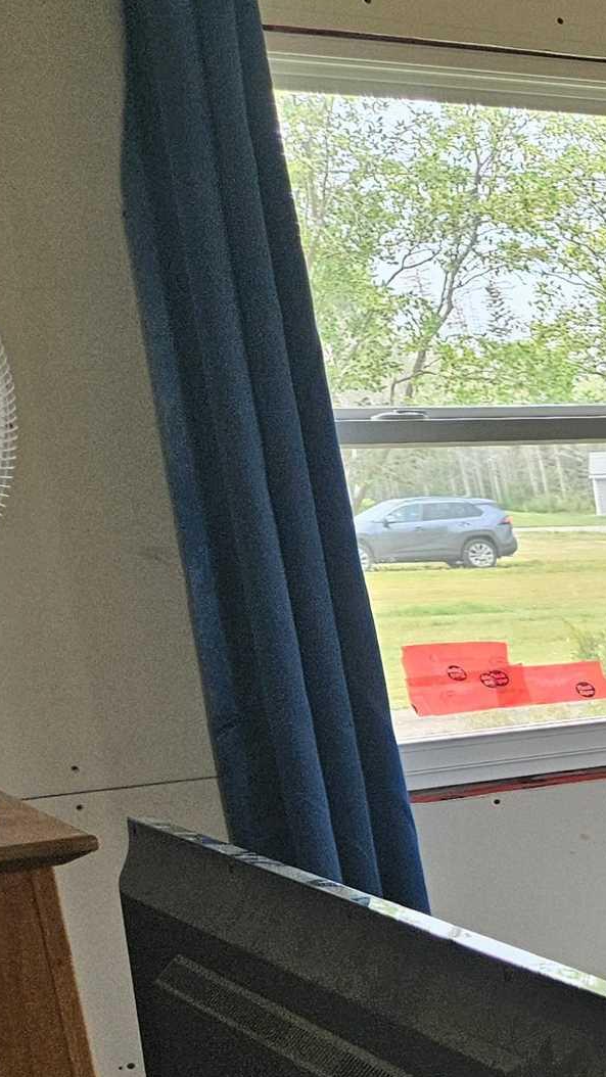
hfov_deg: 12.9
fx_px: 2085
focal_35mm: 73
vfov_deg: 28.0
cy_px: 956
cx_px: 1429
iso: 100
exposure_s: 1/207
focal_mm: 5.4
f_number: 1.8
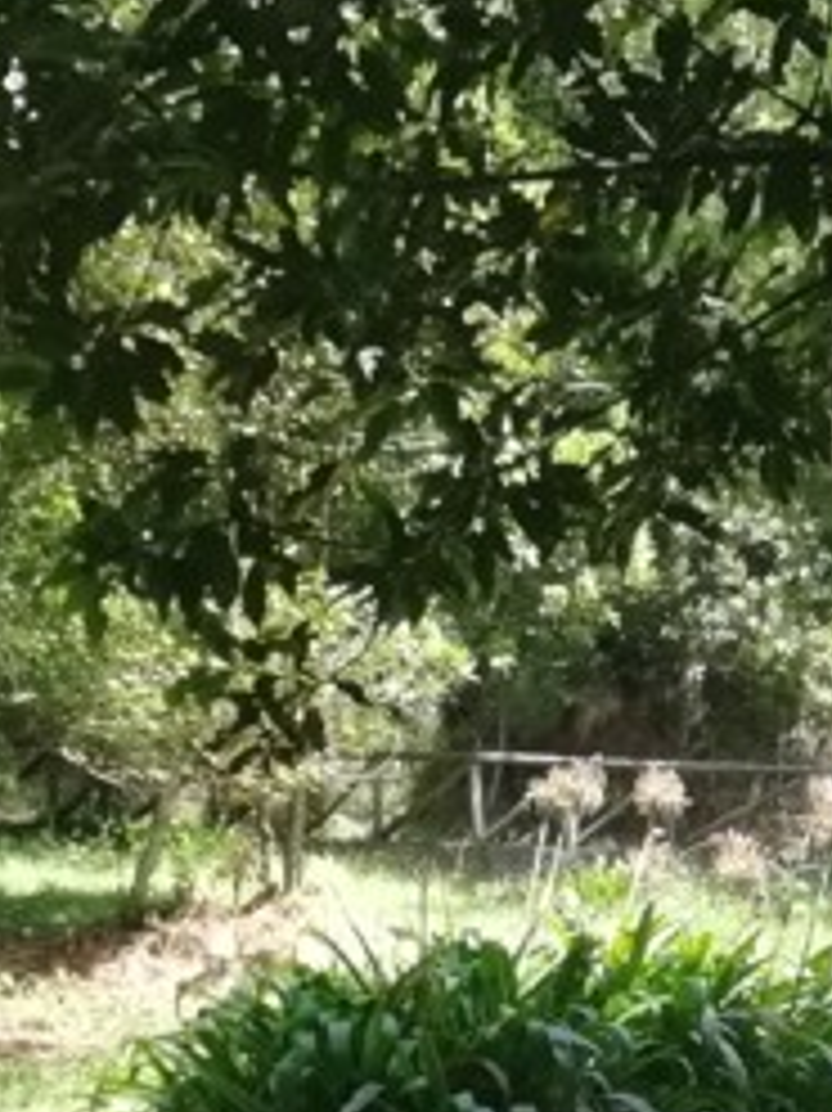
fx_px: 3240
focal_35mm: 101
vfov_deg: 19.4
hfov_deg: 14.5
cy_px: 788
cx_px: 756
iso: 50
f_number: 2.2
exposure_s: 1/164
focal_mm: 3.46
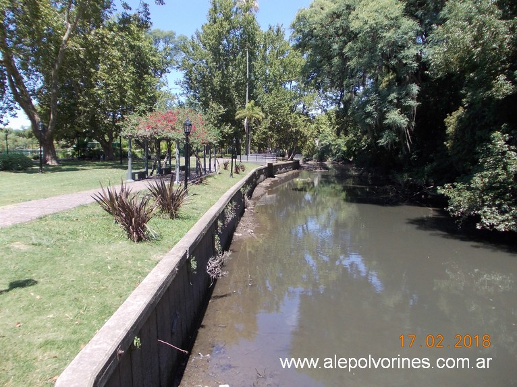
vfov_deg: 49.7
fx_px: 418
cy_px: 194
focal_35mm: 28
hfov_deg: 63.5
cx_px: 258
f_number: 5.4
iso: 80
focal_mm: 4
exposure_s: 1/160
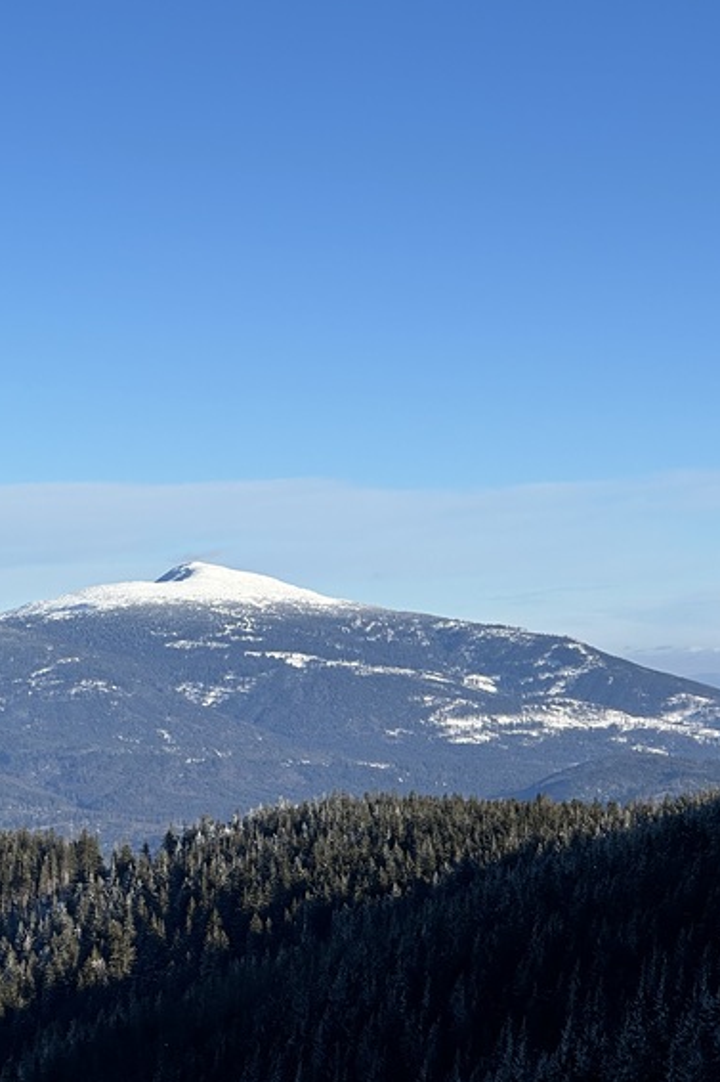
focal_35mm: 111
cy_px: 551
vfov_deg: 18.4
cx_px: 164
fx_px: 3332
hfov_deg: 12.3
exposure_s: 1/1074
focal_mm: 9
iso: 32
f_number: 2.8
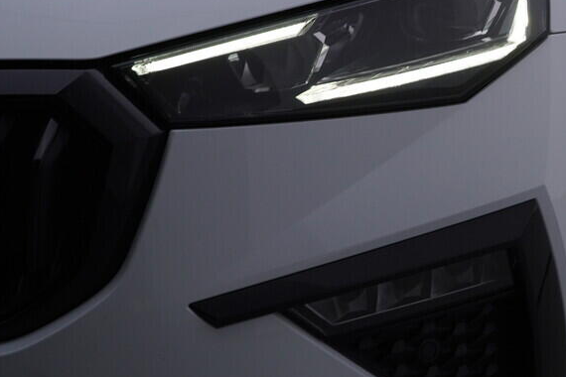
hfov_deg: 21.3
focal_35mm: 91
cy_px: 105
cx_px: 610
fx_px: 1431
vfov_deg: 15.0
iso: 125
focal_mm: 24
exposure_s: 1/125
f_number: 5
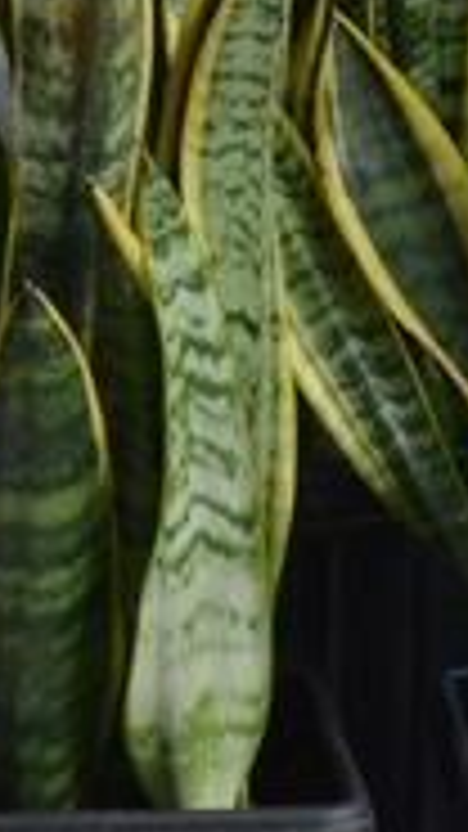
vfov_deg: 17.5
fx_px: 2693
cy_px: 306
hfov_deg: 9.9
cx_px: 369
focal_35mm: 122
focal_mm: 30
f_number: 8
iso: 280
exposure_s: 1/125
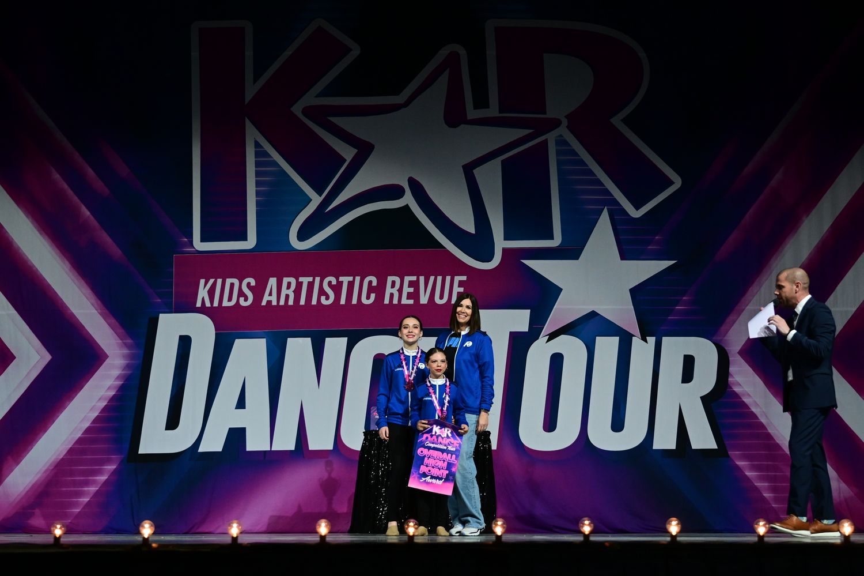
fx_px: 1176
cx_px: 432
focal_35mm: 49
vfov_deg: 27.5
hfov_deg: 40.4
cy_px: 288
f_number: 2.8
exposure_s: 1/800
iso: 1600
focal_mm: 33
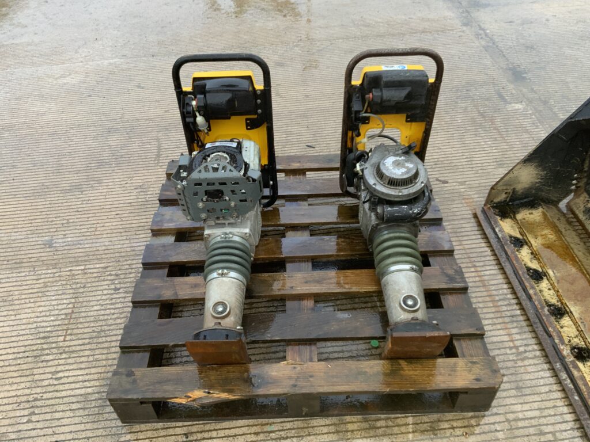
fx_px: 494
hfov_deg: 61.7
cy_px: 221
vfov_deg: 48.2
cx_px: 295
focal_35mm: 29
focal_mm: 3
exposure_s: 1/60
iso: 80
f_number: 1.8
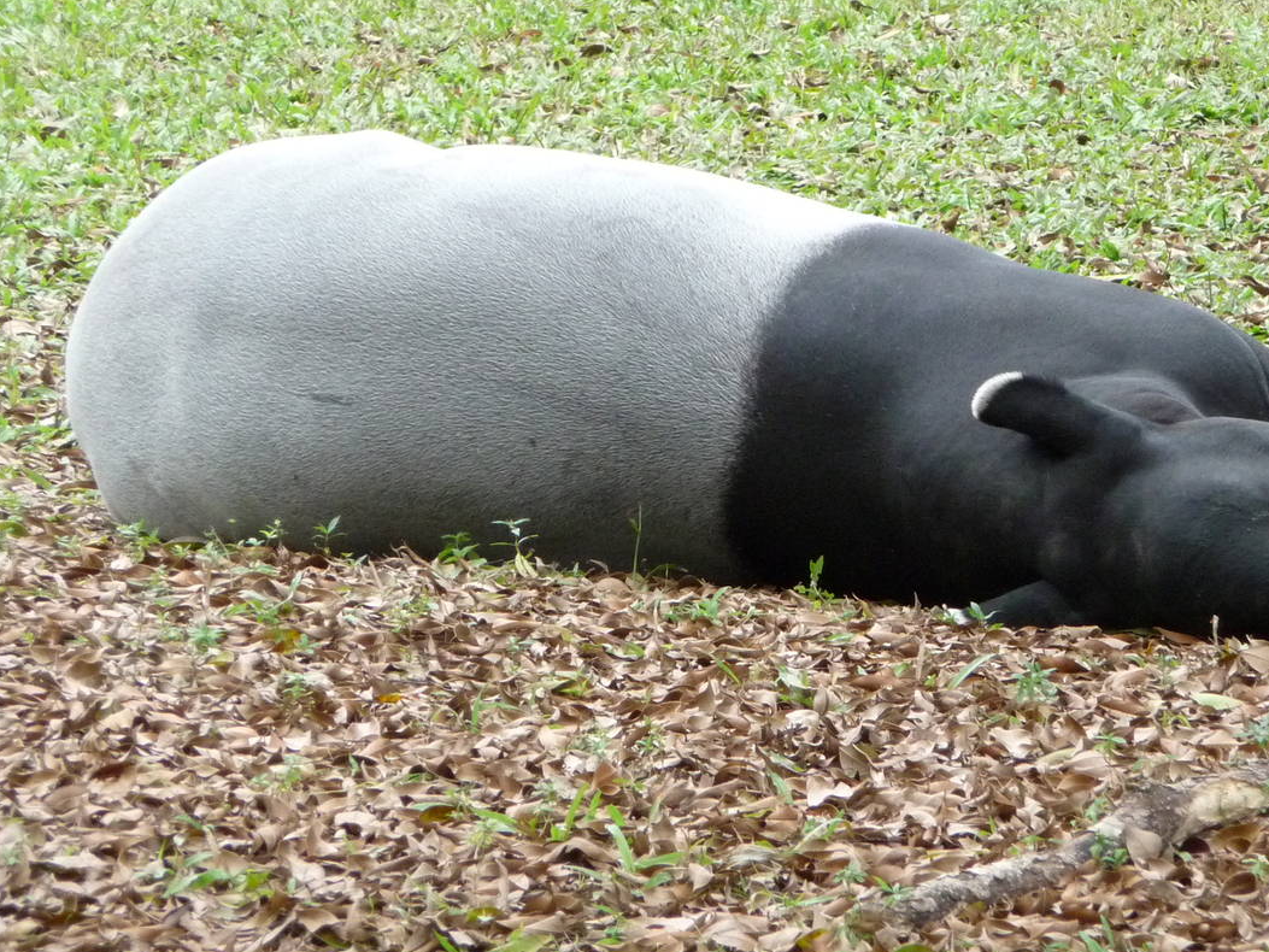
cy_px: 382
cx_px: 863
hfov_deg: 5.1
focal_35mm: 389
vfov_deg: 3.8
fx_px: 14262
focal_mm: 44
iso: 400
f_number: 4.9
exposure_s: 1/125
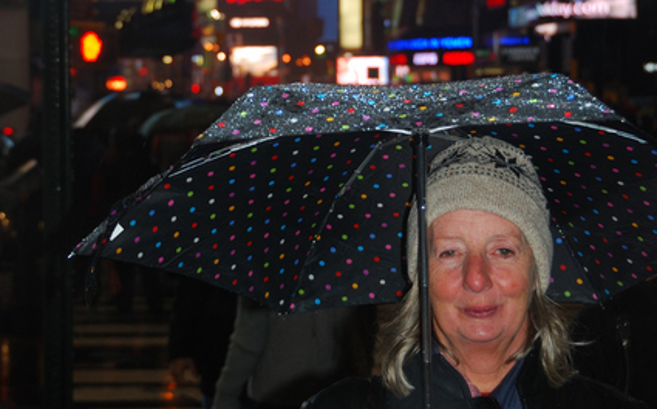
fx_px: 1986
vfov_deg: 11.7
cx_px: 303
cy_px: 91
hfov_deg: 18.8
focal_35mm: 111
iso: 100
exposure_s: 1/25
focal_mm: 44
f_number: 4.5
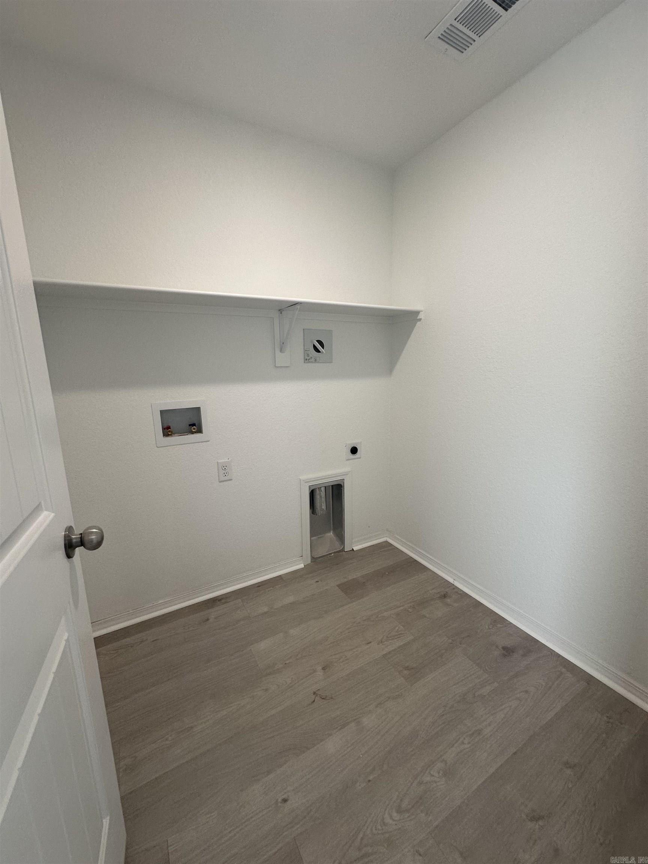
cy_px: 432
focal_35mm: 14
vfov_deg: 102.1
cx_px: 324
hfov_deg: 85.7
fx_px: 349
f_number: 2.2
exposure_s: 1/120
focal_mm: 2.22
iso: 125
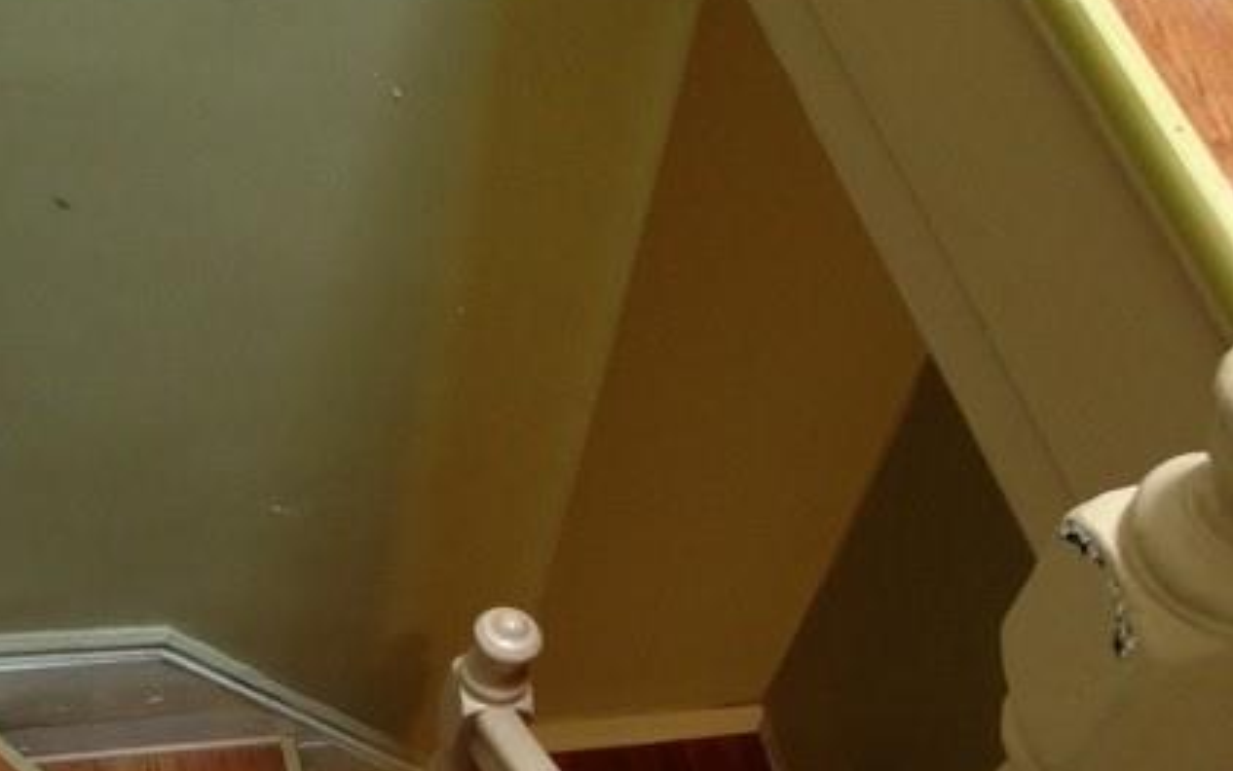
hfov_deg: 38.1
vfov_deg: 22.7
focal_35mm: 53
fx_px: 1781
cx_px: 538
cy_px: 891
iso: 200
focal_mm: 4.13
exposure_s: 1/20
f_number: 2.4
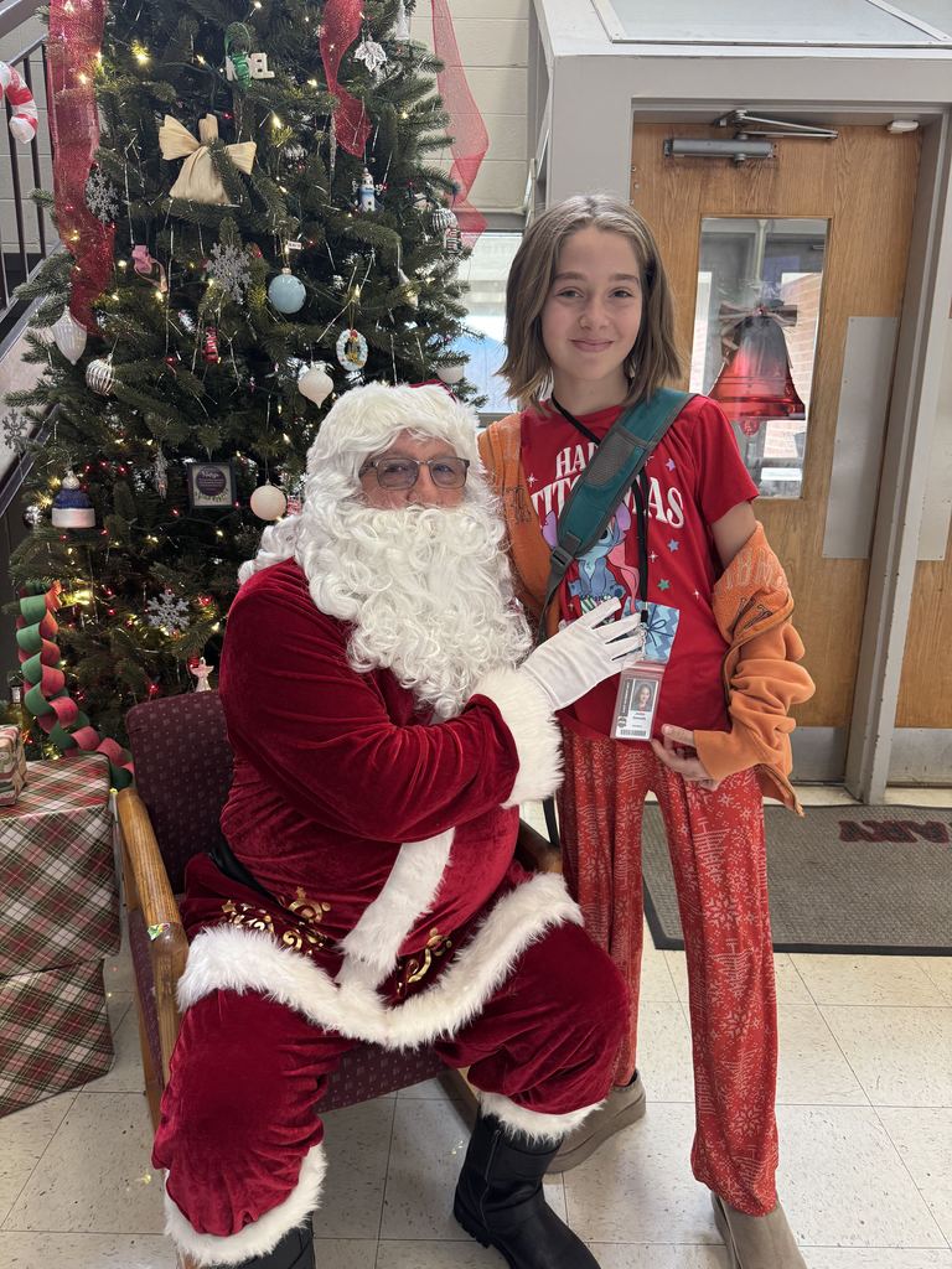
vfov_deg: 71.6
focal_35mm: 24
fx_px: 880
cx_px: 476
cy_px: 634
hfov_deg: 56.8
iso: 200
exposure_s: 1/120
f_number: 1.78
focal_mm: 6.76
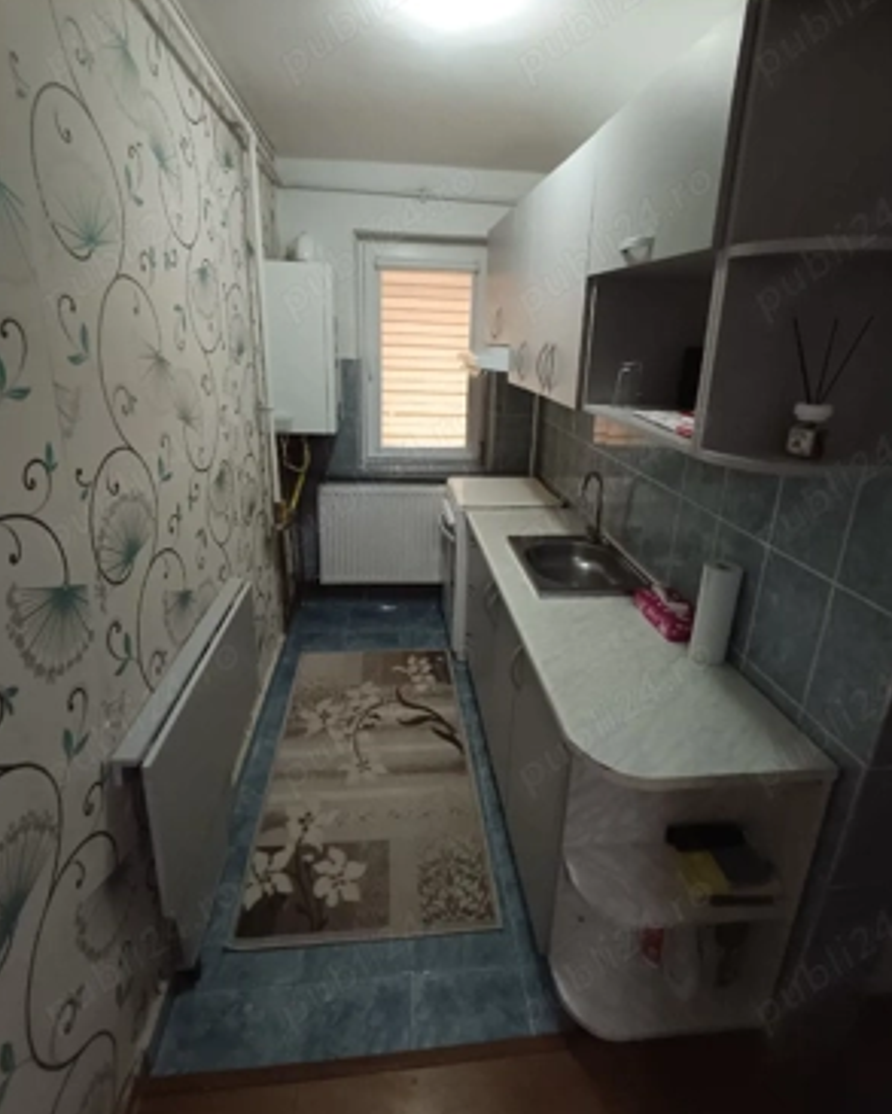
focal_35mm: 16
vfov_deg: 92.9
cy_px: 514
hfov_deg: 80.4
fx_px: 528
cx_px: 438
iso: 454
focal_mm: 1.65
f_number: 2.2
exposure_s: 1/33.3
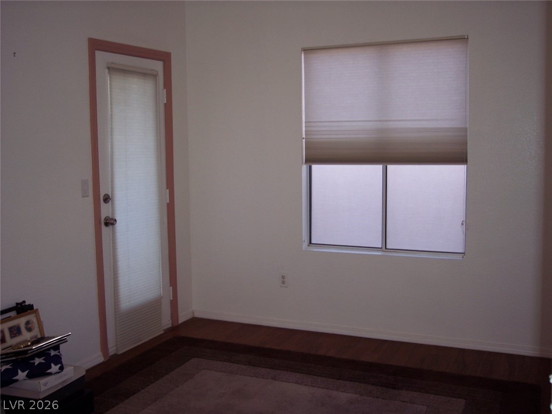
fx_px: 622
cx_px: 276
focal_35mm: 39
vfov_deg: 36.8
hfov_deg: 47.9
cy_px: 207
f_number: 2.8
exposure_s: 1/60
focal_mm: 8
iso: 100
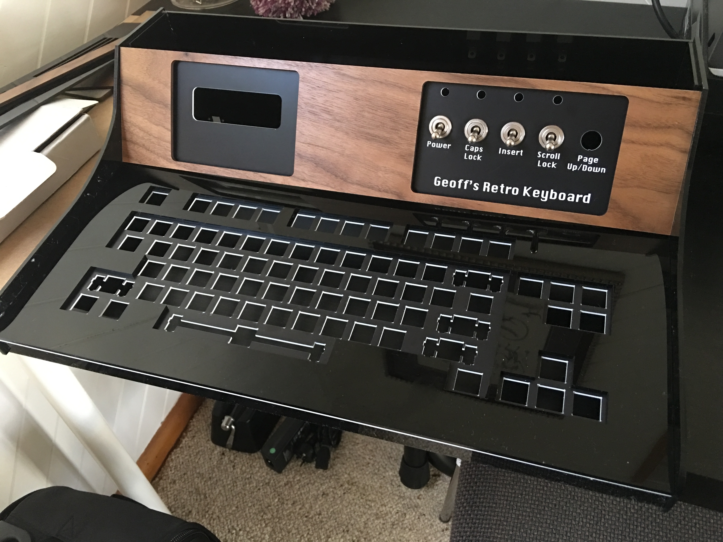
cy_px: 271
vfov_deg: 48.2
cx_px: 362
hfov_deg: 61.7
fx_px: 606
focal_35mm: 29
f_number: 2.2
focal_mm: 4.15
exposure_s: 1/8
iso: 160
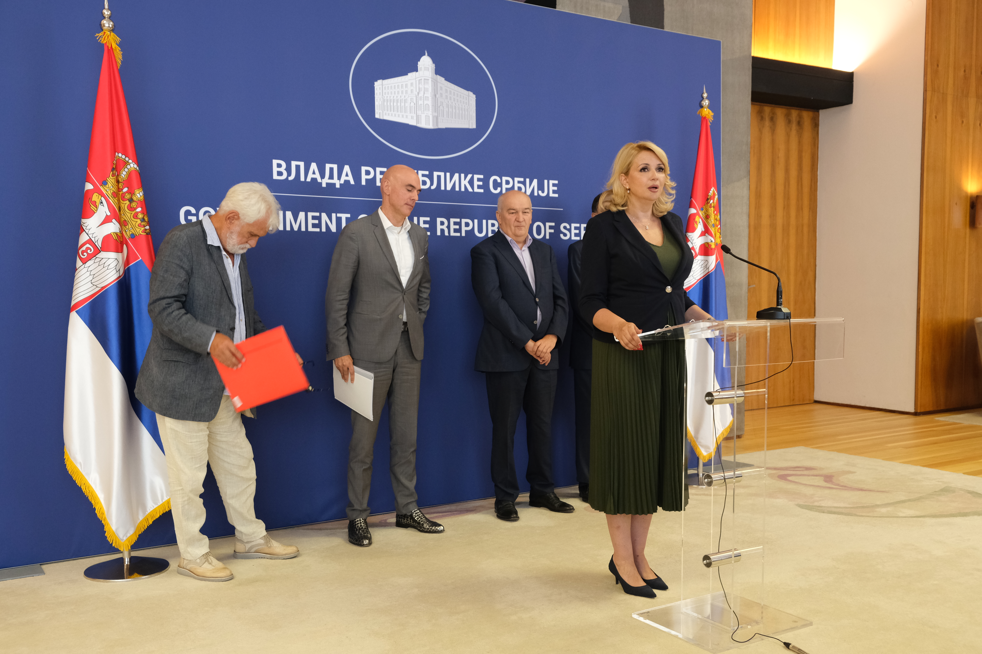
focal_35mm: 32
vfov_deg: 41.1
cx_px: 491
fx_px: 873
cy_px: 327
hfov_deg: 58.7
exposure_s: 1/80
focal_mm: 21.4
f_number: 4
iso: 1600
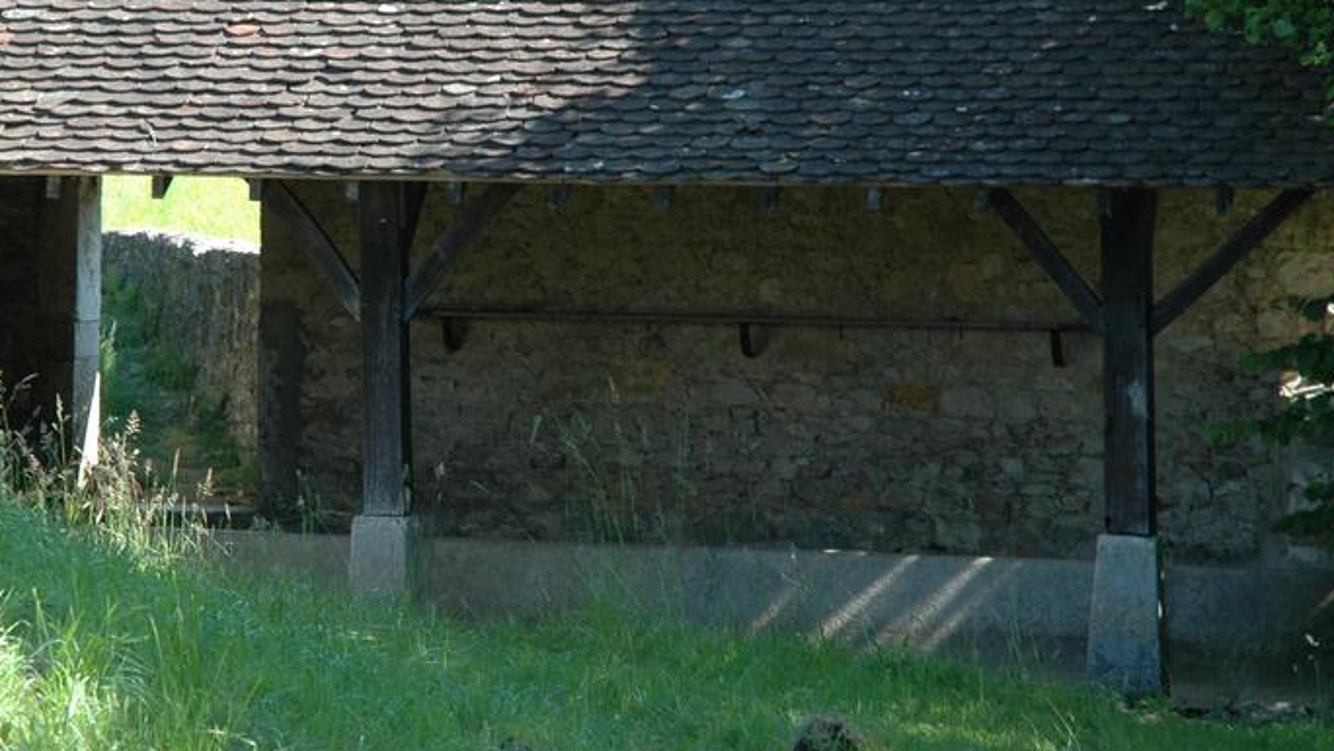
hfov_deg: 14.8
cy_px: 238
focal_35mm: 145
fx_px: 5130
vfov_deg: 8.4
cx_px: 525
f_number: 5.6
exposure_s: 1/125
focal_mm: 70
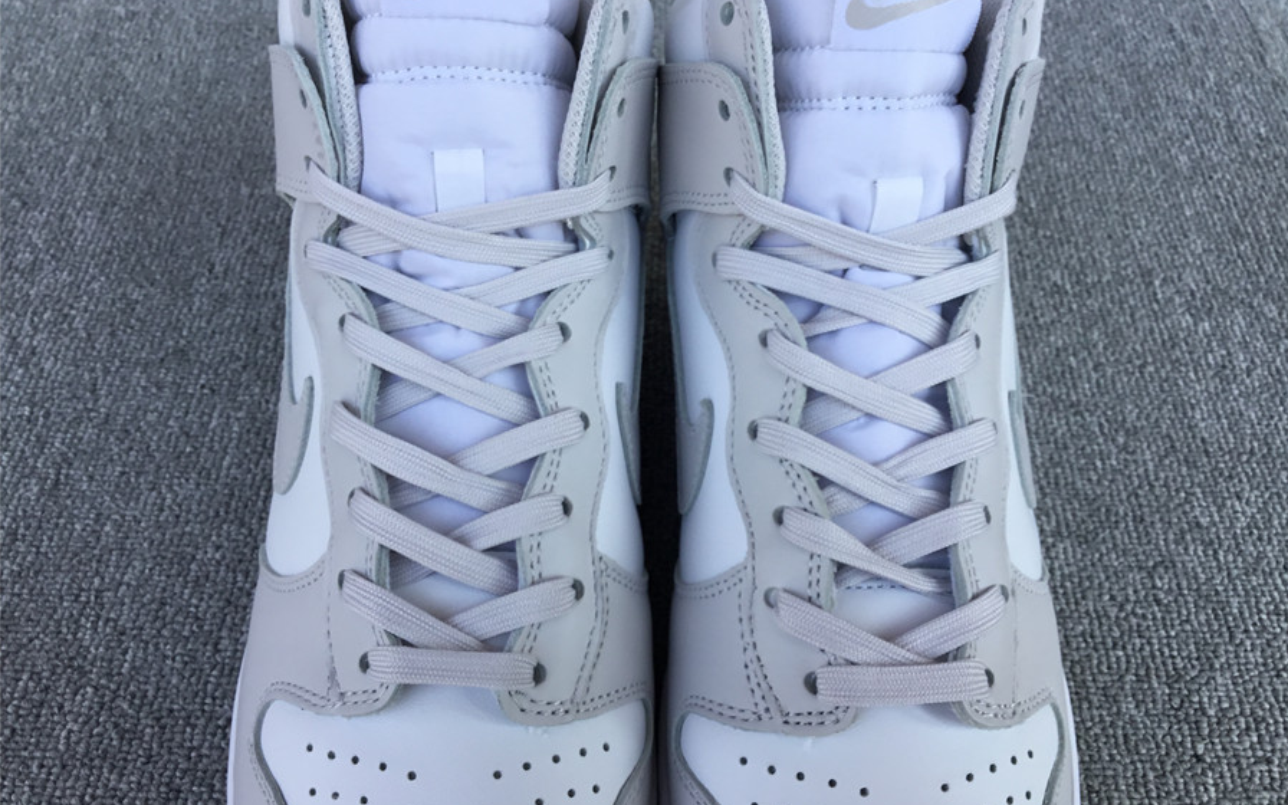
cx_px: 645
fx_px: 1158
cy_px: 425
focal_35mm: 33
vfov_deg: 38.3
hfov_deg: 58.1
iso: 25
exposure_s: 1/357
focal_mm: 3.3
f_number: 2.4
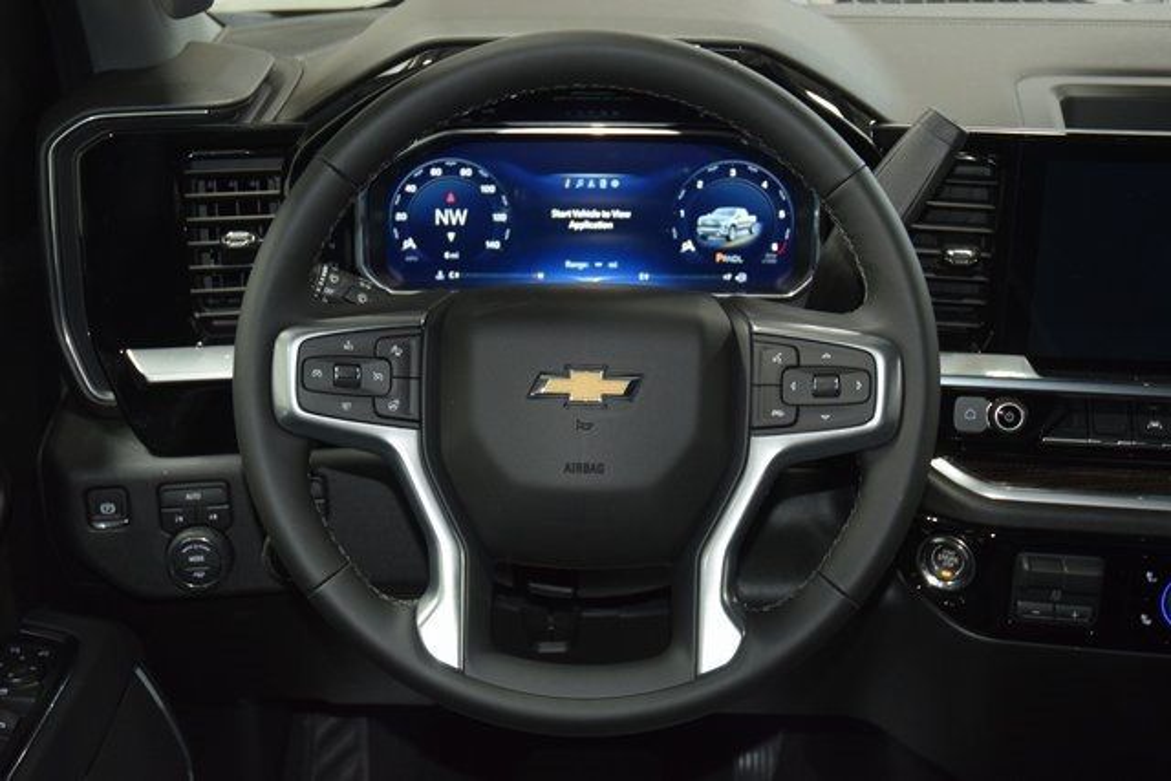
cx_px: 586
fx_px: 1659
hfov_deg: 38.9
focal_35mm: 51
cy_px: 390
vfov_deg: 26.5
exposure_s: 1/40
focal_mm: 34
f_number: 4
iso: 1800
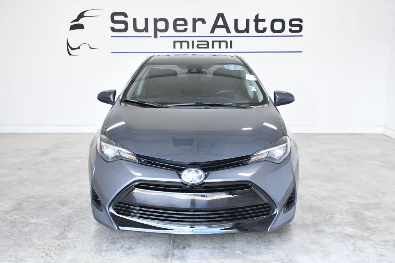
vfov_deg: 33.4
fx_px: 439
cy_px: 132
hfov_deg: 48.5
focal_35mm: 40
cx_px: 198
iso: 2500
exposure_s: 1/320
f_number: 9
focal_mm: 27
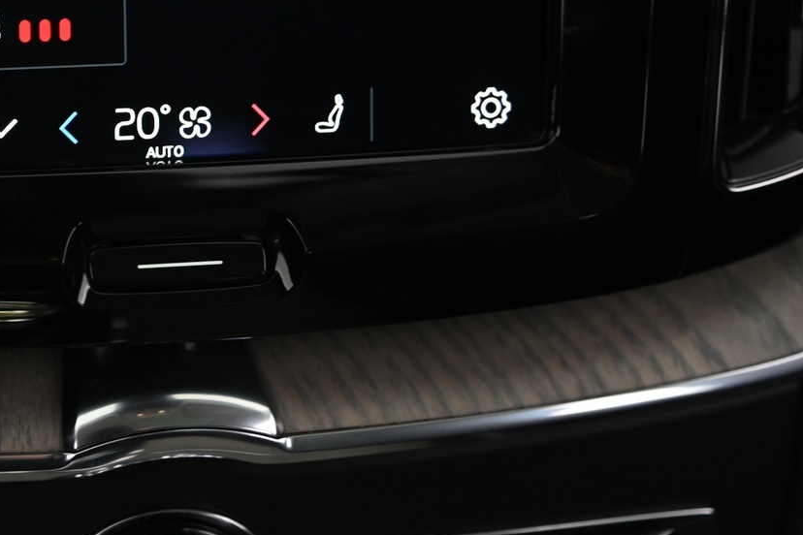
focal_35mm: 98
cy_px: 80
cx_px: 24
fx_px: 2186
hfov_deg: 20.2
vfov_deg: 13.9
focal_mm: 50
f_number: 4
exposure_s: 1/25
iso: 2000
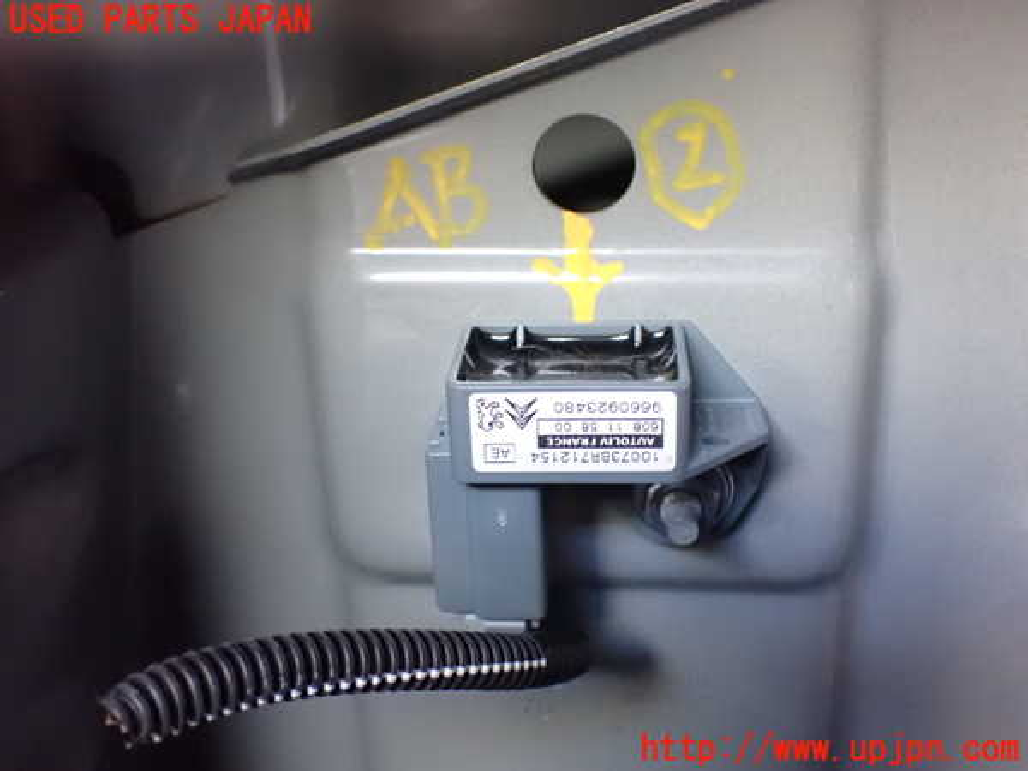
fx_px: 1218
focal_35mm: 41
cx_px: 514
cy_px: 386
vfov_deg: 35.1
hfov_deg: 45.8
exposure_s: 1/20
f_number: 2.8
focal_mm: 7.31
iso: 1600
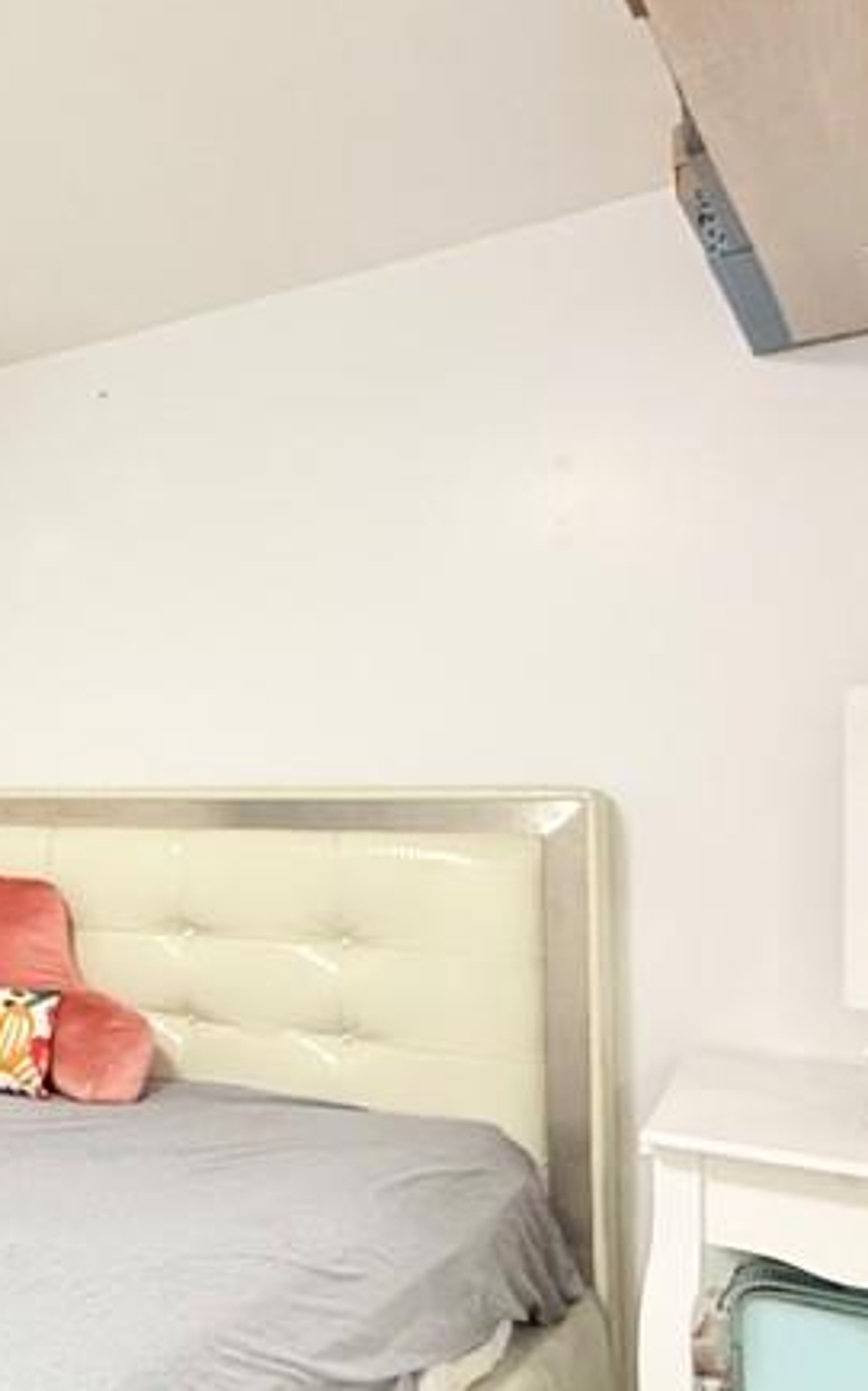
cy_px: 756
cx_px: -426
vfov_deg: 55.3
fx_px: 1326
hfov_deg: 26.5
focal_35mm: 35
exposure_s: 1/60
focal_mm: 2.22
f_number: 2.2
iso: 500
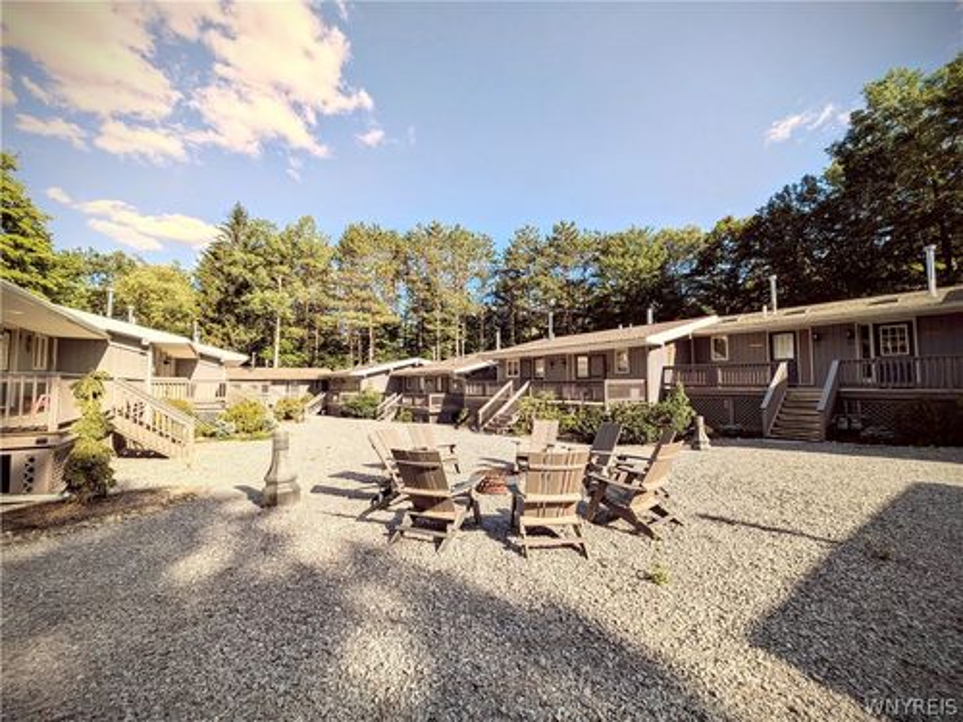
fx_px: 389
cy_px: 361
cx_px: 482
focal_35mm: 14
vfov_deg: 85.7
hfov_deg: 102.1
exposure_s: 1/1300
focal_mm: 1.83
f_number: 2.2
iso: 45
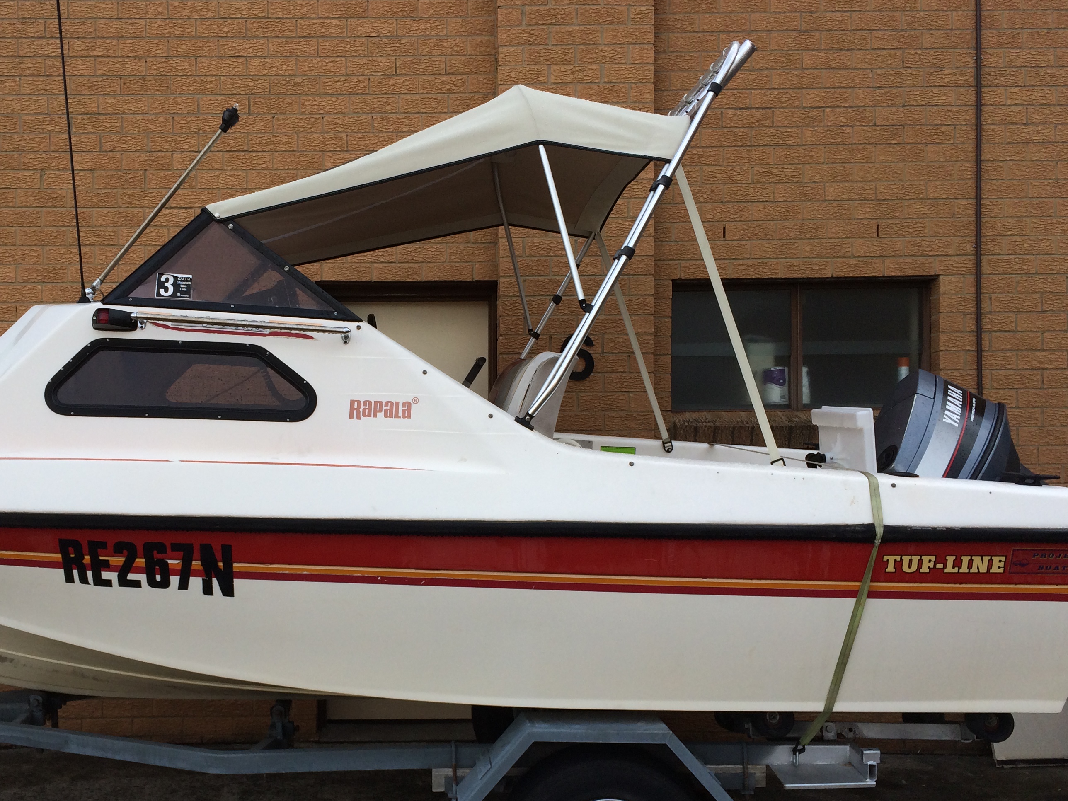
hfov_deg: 48.7
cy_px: 475
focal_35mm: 38
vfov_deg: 37.6
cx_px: 424
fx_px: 1172
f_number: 2.2
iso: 40
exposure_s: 1/1368
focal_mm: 4.12
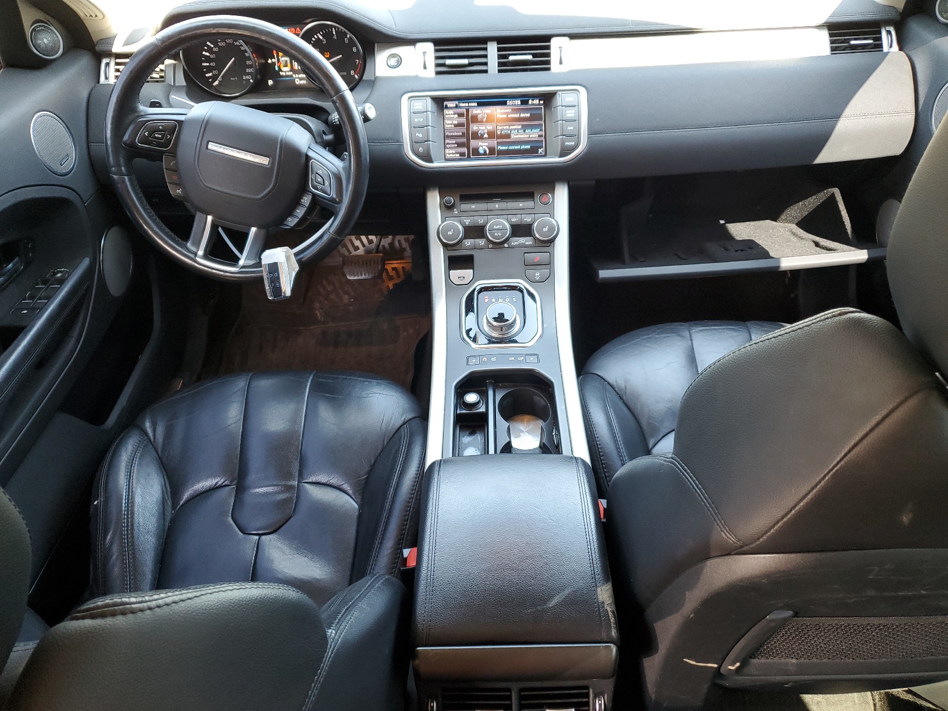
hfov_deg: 67.3
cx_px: 474
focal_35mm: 26
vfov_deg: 53.1
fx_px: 712
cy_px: 356
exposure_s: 1/60.2
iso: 103
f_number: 1.5
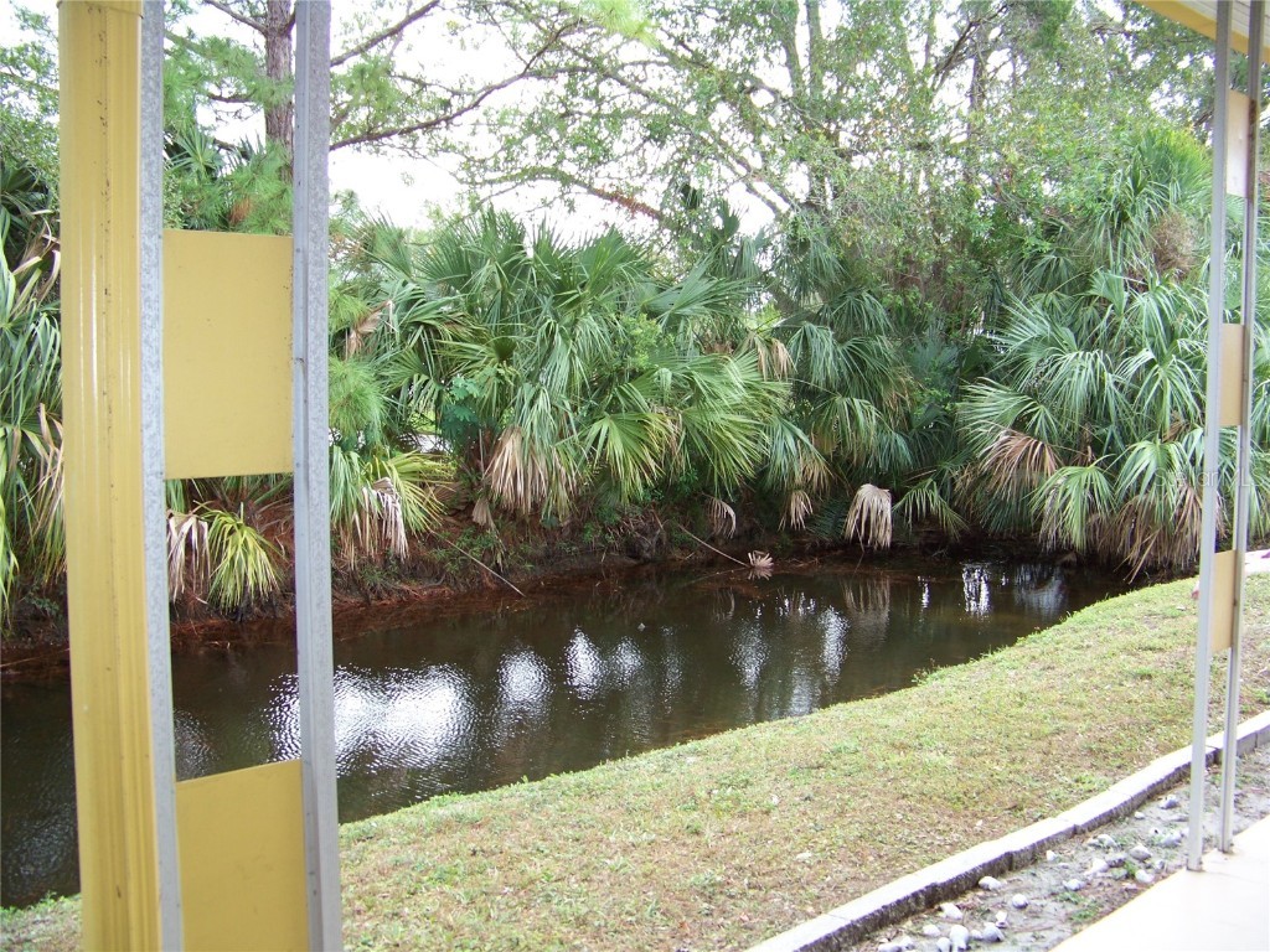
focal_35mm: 36
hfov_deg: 51.4
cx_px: 635
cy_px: 476
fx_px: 1321
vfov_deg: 39.7
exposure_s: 1/80
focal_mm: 5.85
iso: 67
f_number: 2.8
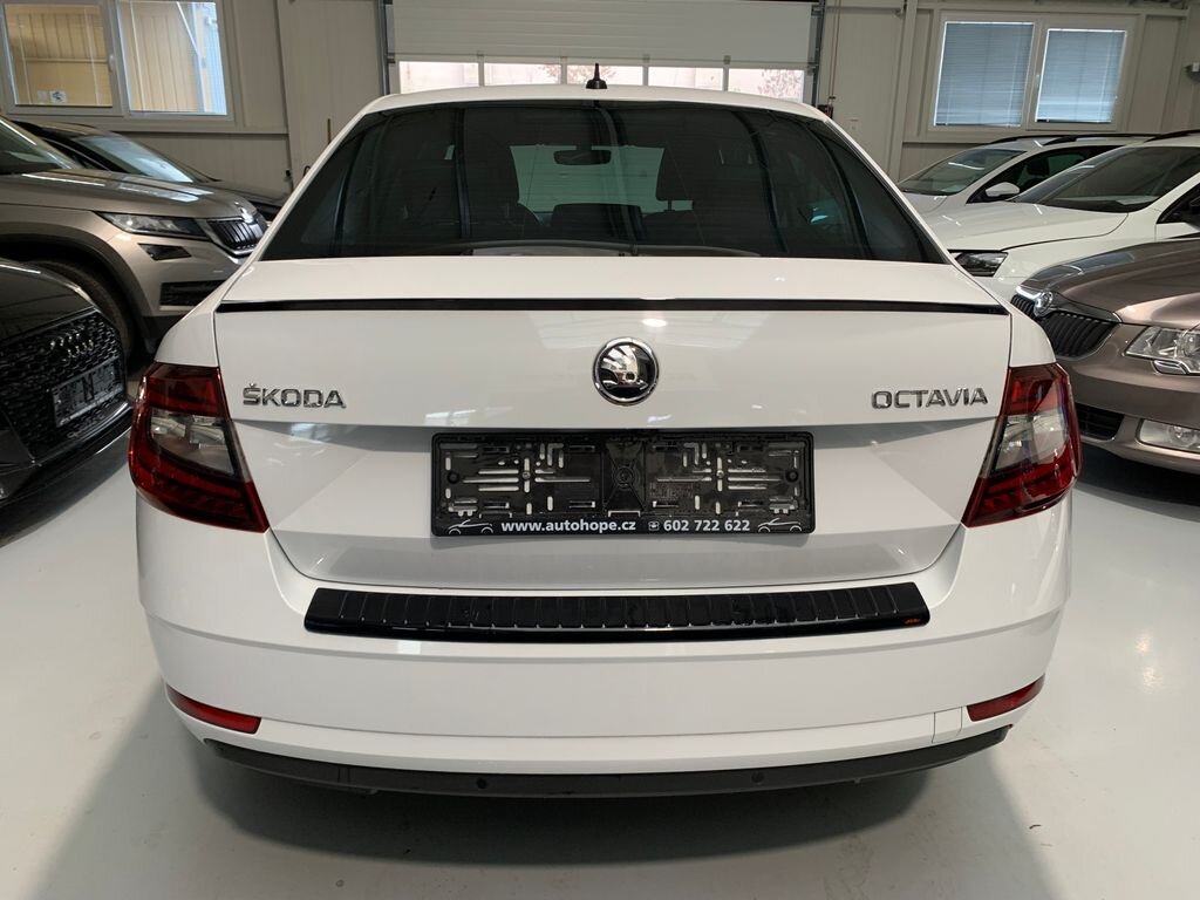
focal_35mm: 26
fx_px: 901
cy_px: 450
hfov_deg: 67.3
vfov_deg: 53.1
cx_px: 600
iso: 100
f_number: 1.8
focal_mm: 4.25
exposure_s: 1/82
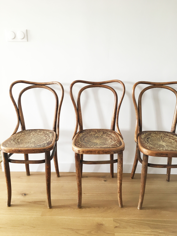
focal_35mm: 29
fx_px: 198
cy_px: 118
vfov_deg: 61.7
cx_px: 88
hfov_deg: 48.2
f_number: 2.2
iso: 100
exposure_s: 1/33
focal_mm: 4.15
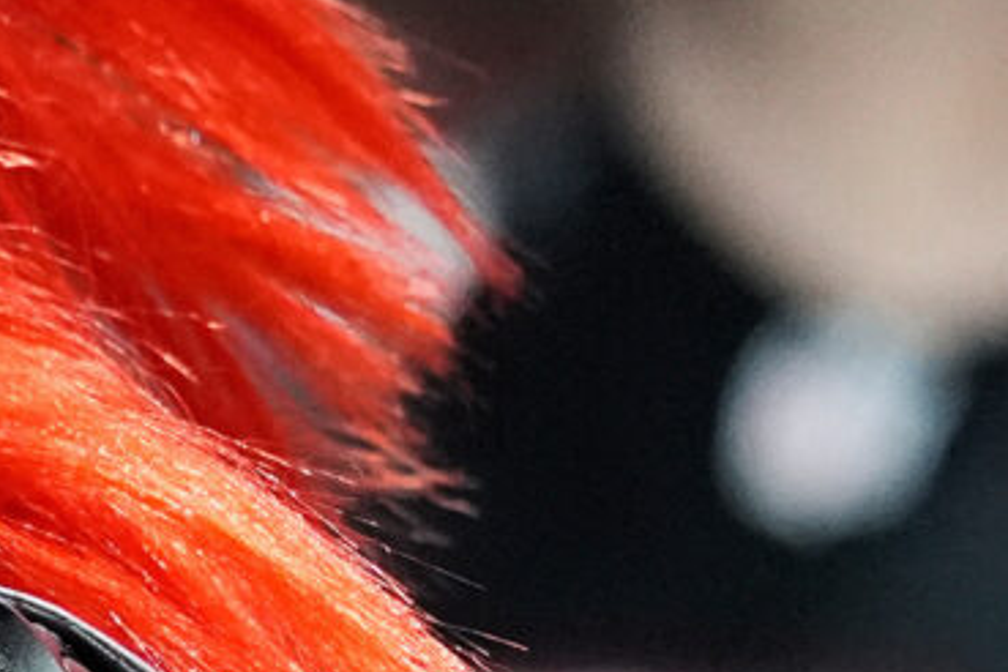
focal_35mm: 2776
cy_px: 550
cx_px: -1453
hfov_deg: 0.7
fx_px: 77722
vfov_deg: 0.5
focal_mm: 400
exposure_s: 1/2000
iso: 4000
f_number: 2.8
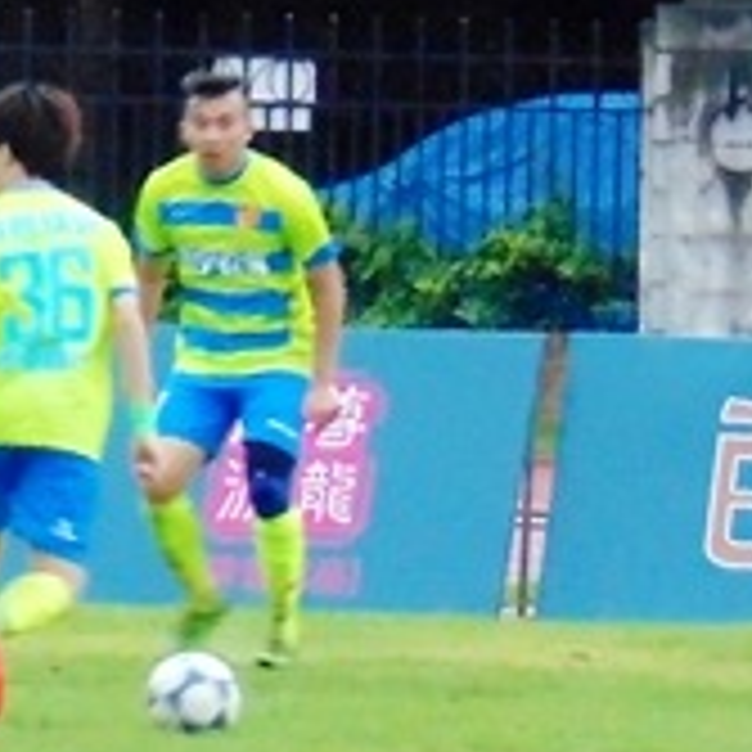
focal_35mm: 783
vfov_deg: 2.2
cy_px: 97
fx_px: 19245
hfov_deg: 2.2
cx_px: -275
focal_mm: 29.5
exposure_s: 1/60
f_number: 4
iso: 640
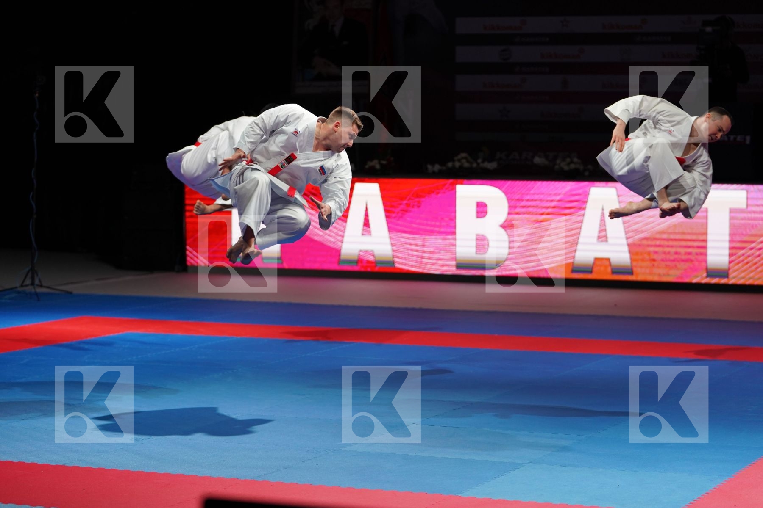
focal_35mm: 97
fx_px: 2056
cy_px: 254
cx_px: 382
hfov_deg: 21.0
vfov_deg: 14.1
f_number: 2.8
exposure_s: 1/500
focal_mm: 97
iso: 1250
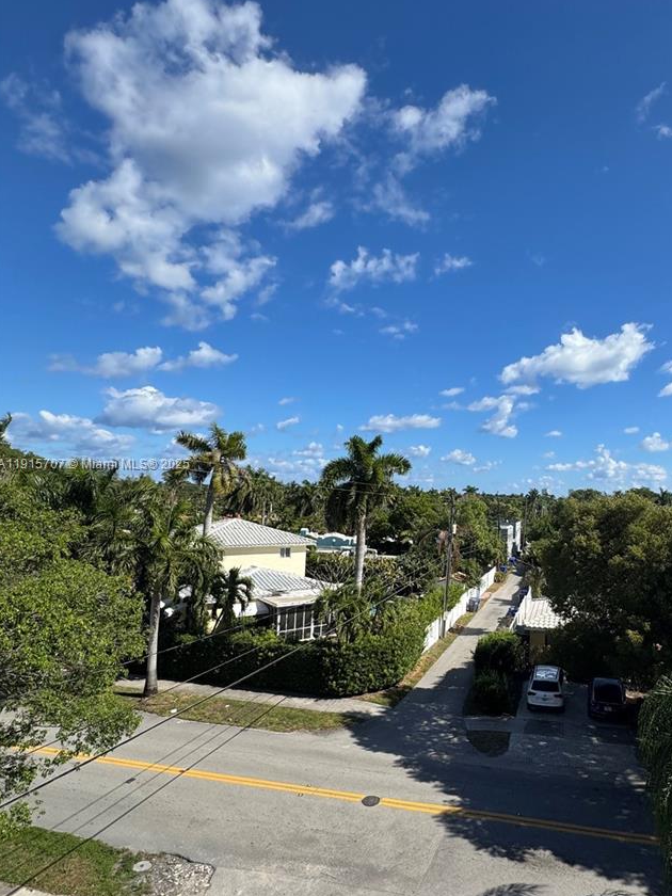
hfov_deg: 63.4
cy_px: 465
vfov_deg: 81.7
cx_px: 475
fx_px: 518
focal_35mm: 20
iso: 50
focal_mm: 2.22
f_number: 2.2
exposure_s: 1/2208
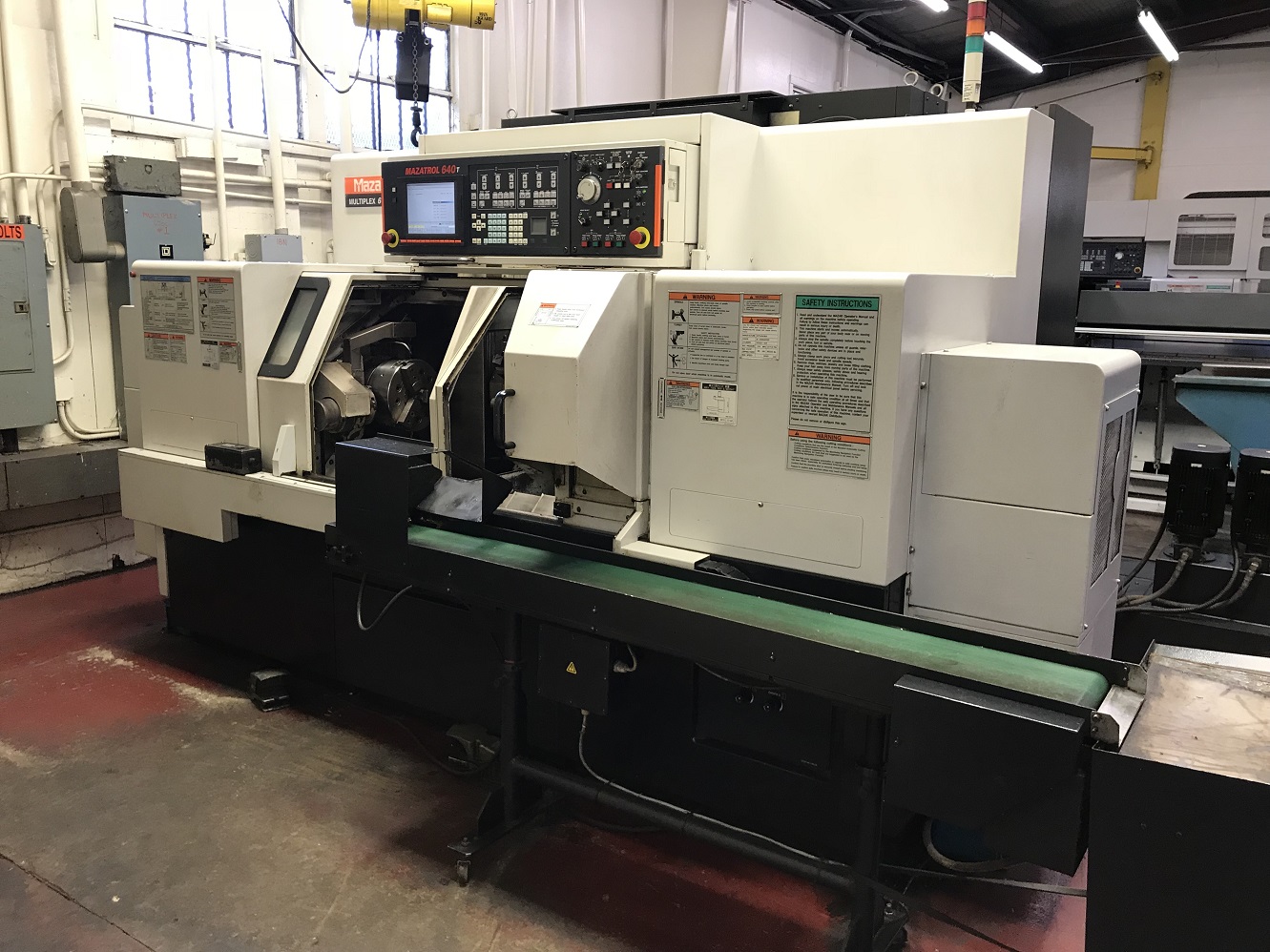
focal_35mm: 28
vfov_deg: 49.7
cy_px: 476
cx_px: 635
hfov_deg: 63.4
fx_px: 1027
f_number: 1.8
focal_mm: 3.99
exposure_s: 1/24
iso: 32
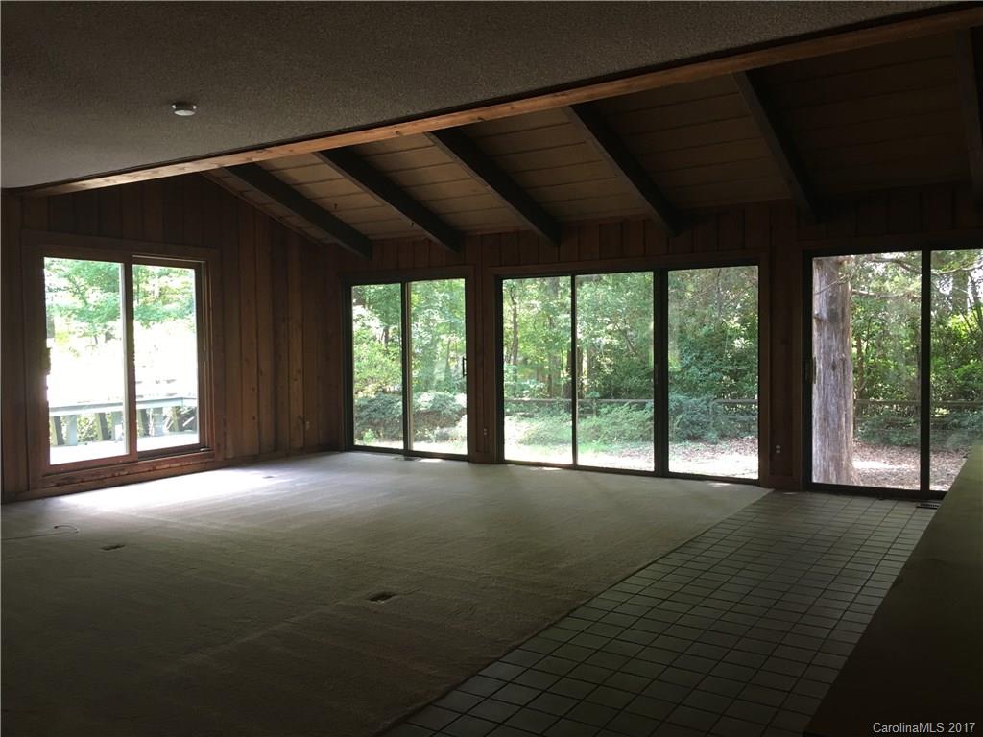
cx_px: 492
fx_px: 824
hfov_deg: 61.7
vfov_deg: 48.2
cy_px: 368
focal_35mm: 29
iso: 32
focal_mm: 4.15
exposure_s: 1/15
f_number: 2.2
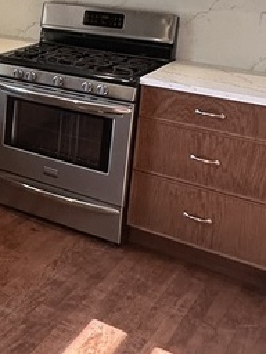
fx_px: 604
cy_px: 26
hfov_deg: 19.5
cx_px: -194
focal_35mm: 59
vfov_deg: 31.0
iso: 125
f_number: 2.2
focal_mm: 2.22
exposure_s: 1/99
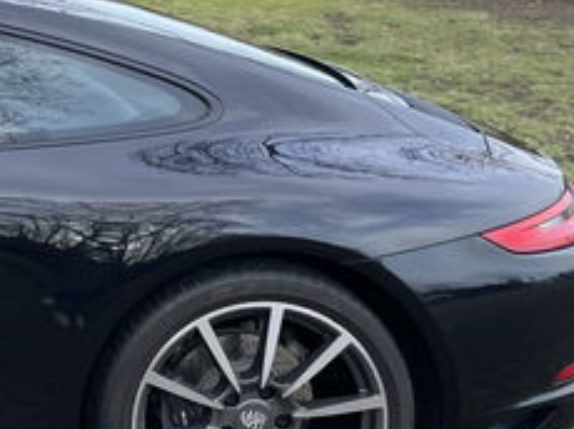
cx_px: -280
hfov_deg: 19.7
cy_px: 100
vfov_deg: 16.8
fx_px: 1441
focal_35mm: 87
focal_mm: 4.2
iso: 32
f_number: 1.6
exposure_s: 1/831
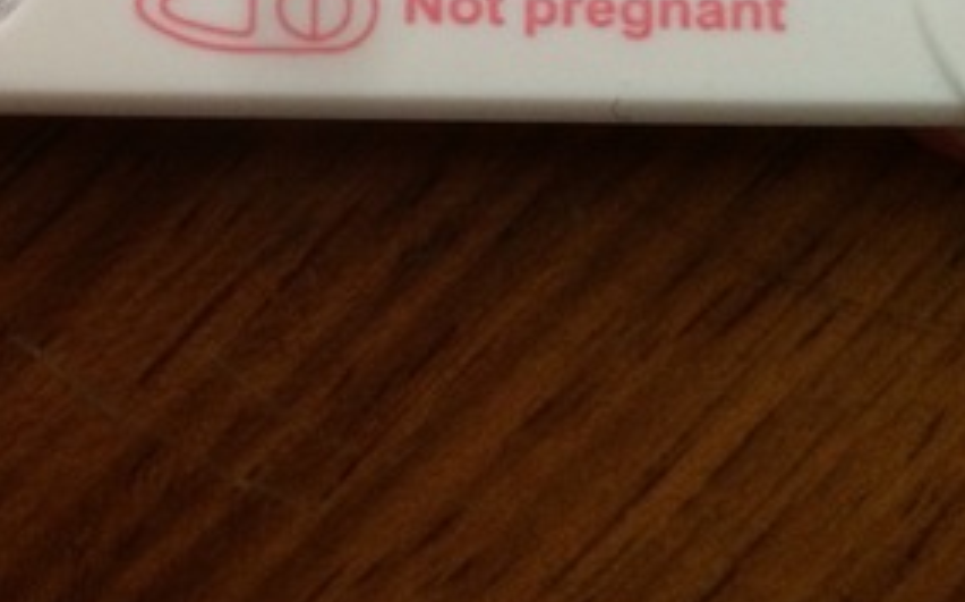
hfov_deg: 29.3
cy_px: -146
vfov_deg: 18.7
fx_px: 1708
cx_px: -20
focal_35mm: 65
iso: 250
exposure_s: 1/33
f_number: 2.2
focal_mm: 4.15
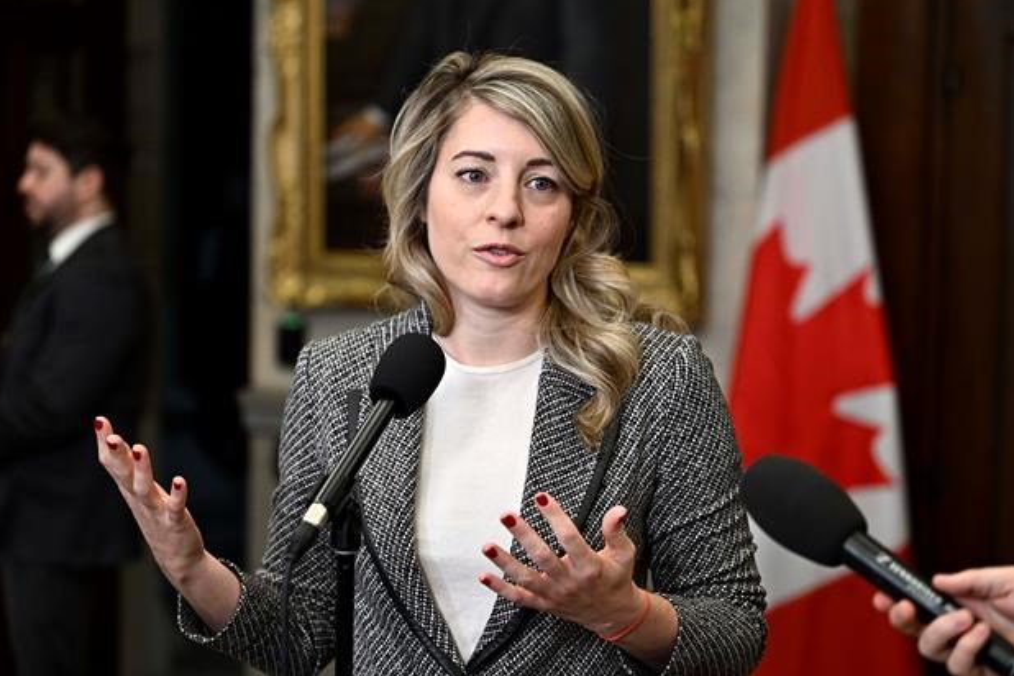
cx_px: 507
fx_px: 2281
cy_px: 349
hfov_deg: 25.1
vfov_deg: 16.9
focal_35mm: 81
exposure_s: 1/640
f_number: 2.8
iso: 2000
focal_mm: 77
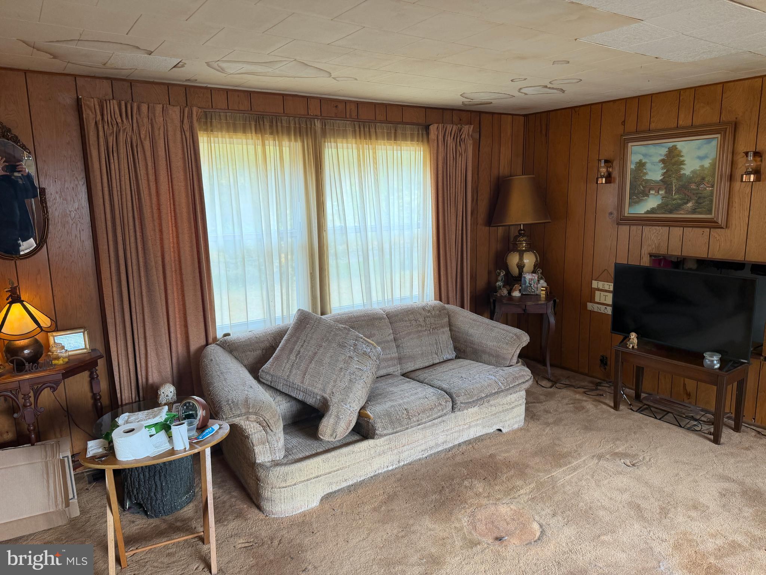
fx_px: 531
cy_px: 288
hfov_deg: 71.6
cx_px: 383
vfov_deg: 56.8
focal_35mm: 24
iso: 125
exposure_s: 1/60
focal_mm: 6.76
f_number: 1.78
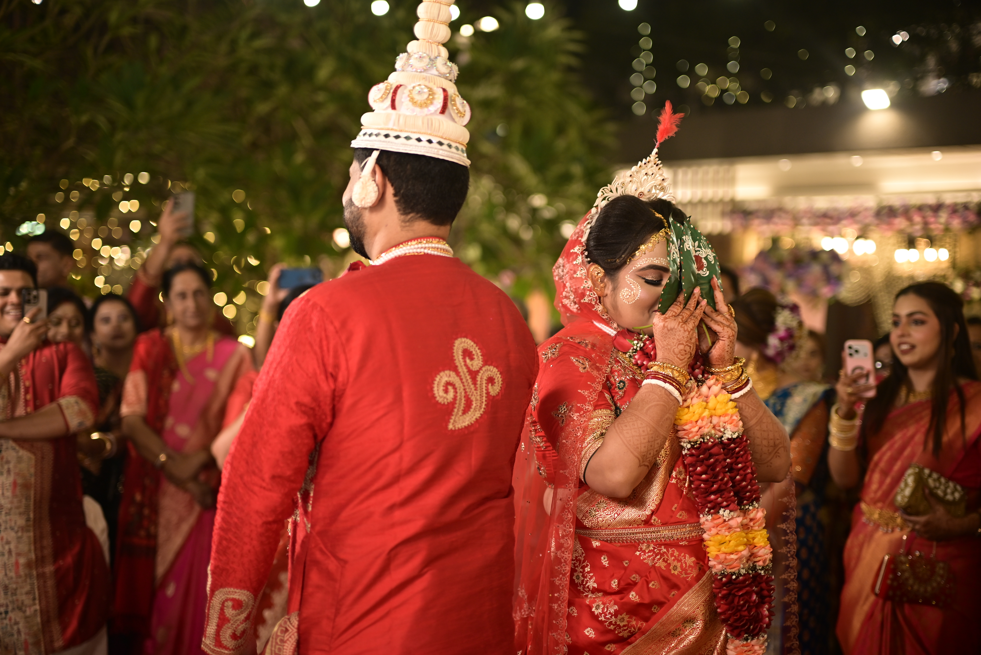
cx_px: 490
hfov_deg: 39.6
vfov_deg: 27.0
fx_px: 1363
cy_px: 328
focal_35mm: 50
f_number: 1.6
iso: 640
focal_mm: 50
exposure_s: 1/400
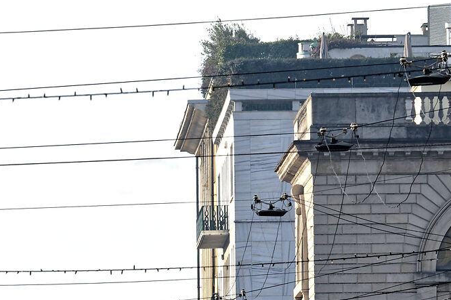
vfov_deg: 1.9
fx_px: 9026
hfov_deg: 2.9
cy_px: 511
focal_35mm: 721
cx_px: -62
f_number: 11
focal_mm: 200
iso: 100
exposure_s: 1/160
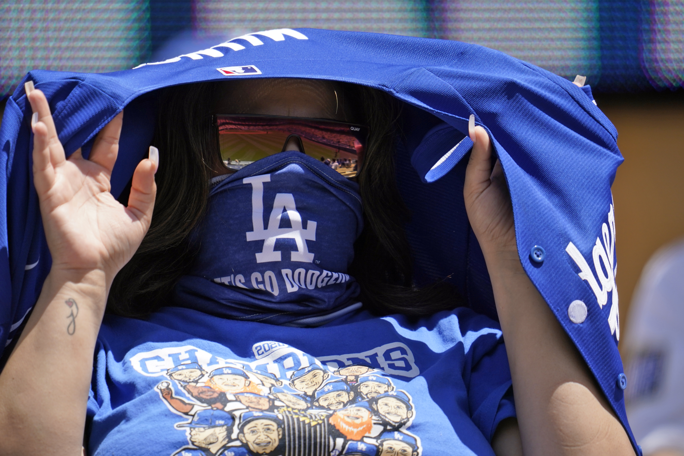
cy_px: 228
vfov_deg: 1.7
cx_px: 342
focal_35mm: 800
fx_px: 15199
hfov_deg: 2.6
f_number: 5.6
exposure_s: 1/2000
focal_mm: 800
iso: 640
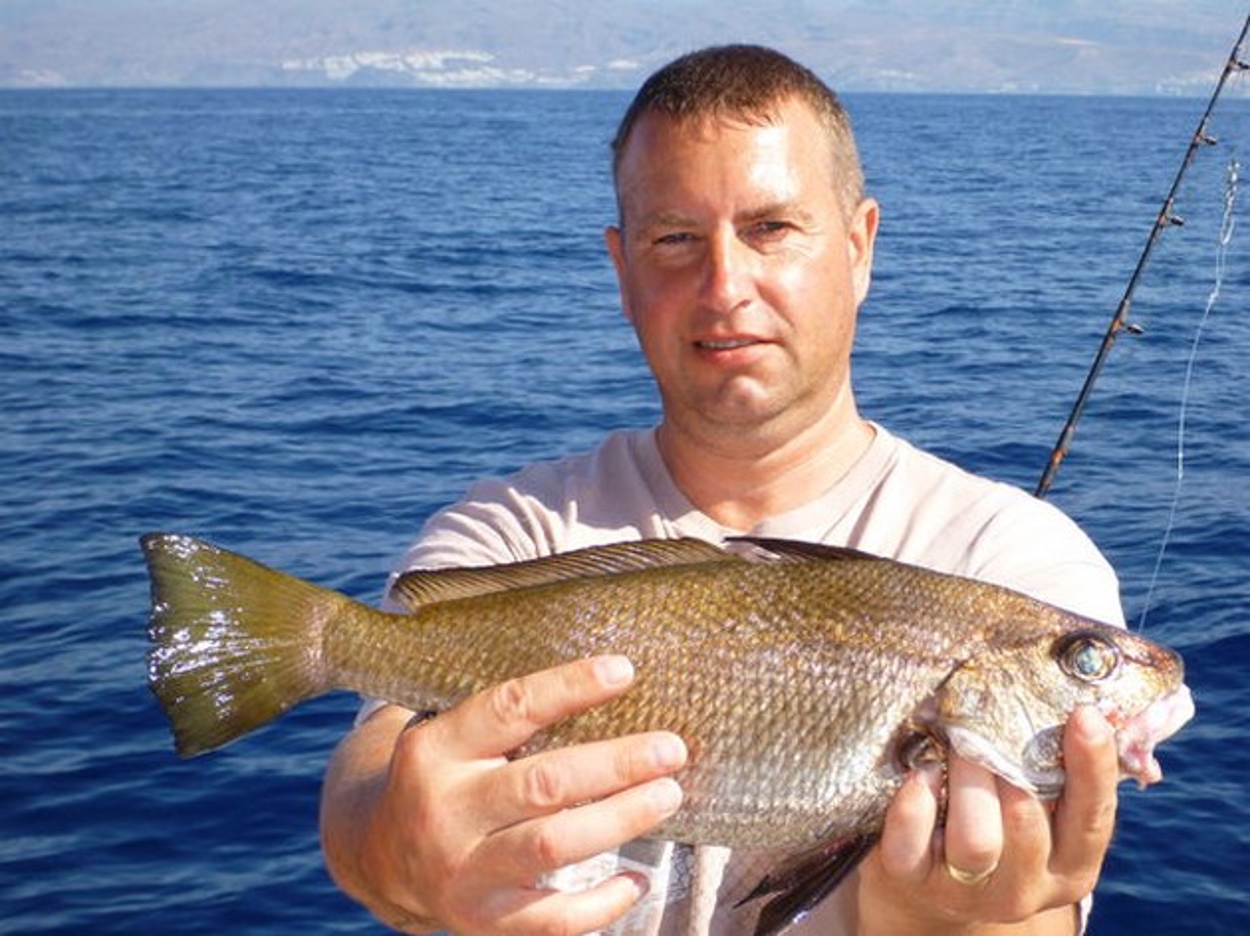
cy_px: 468
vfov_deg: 23.6
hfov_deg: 31.2
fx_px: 2238
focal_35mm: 62
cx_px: 625
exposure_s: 1/320
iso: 100
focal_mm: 11
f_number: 5.2
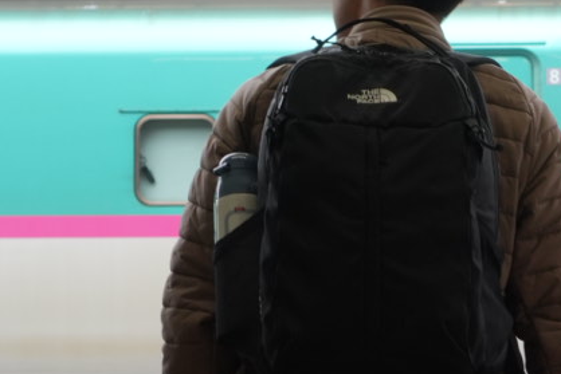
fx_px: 3163
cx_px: 718
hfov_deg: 9.9
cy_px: 237
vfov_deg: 6.8
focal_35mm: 203
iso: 320
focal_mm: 35
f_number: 5
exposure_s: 1/100
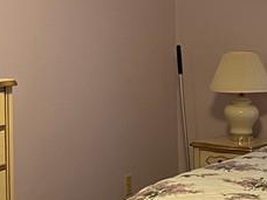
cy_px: 44
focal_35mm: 117
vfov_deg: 12.6
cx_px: 8
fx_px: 902
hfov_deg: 16.5
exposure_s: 1/60
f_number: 1.8
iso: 160
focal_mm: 4.25
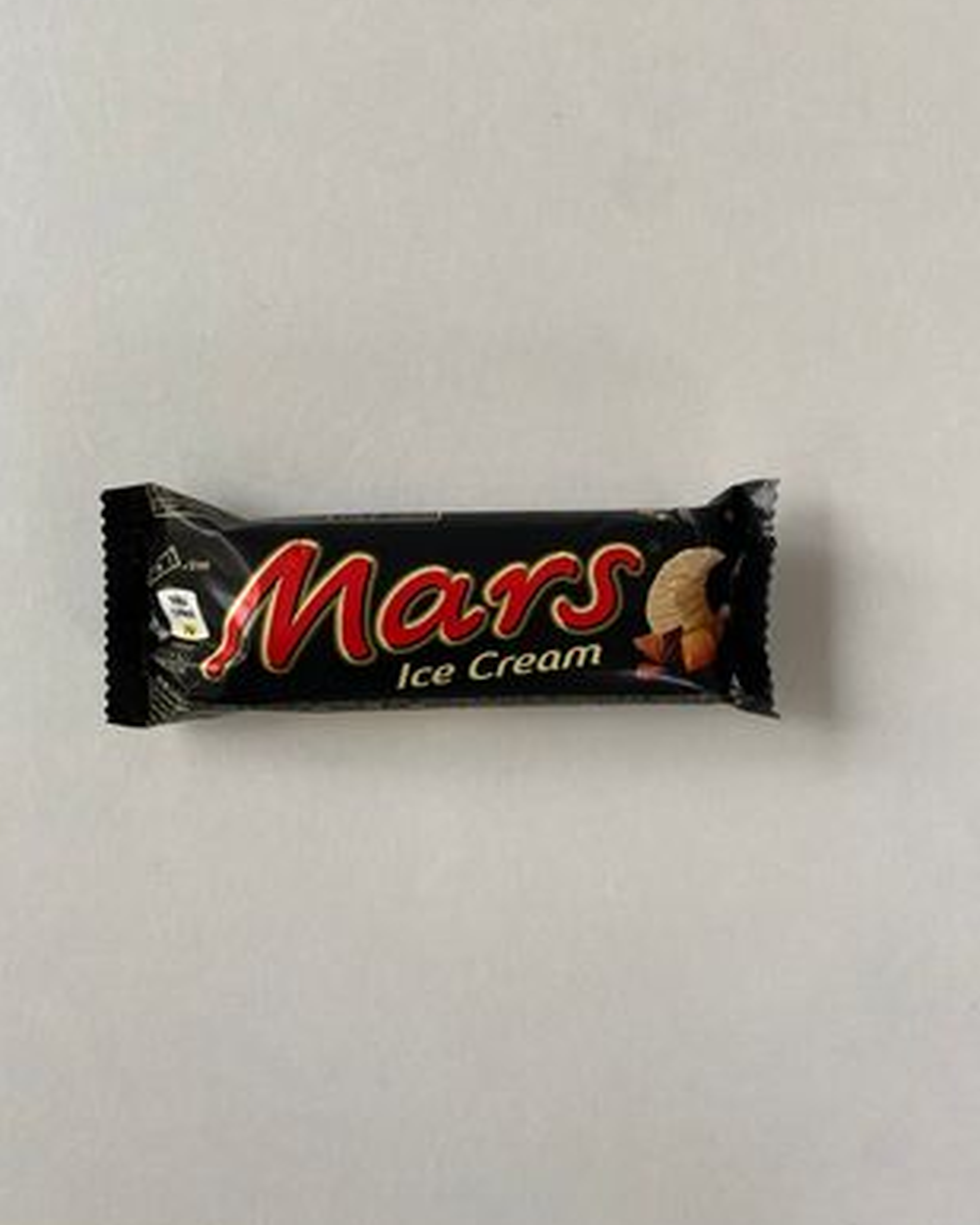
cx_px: 501
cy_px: 574
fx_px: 1015
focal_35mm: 28
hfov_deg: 51.5
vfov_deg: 62.1
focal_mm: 4.25
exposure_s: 1/121
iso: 80
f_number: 1.8
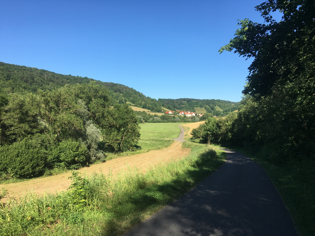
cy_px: 118
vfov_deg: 48.2
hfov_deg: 61.7
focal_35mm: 29
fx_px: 264
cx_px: 158
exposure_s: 1/1166
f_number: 2.2
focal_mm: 4.15
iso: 25
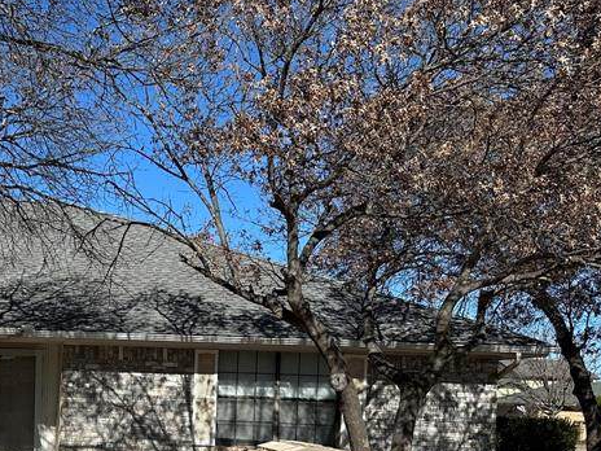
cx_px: -30
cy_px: 394
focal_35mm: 53
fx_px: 920
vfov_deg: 26.7
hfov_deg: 32.6
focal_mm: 6.86
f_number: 1.78
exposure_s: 1/5525
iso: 80
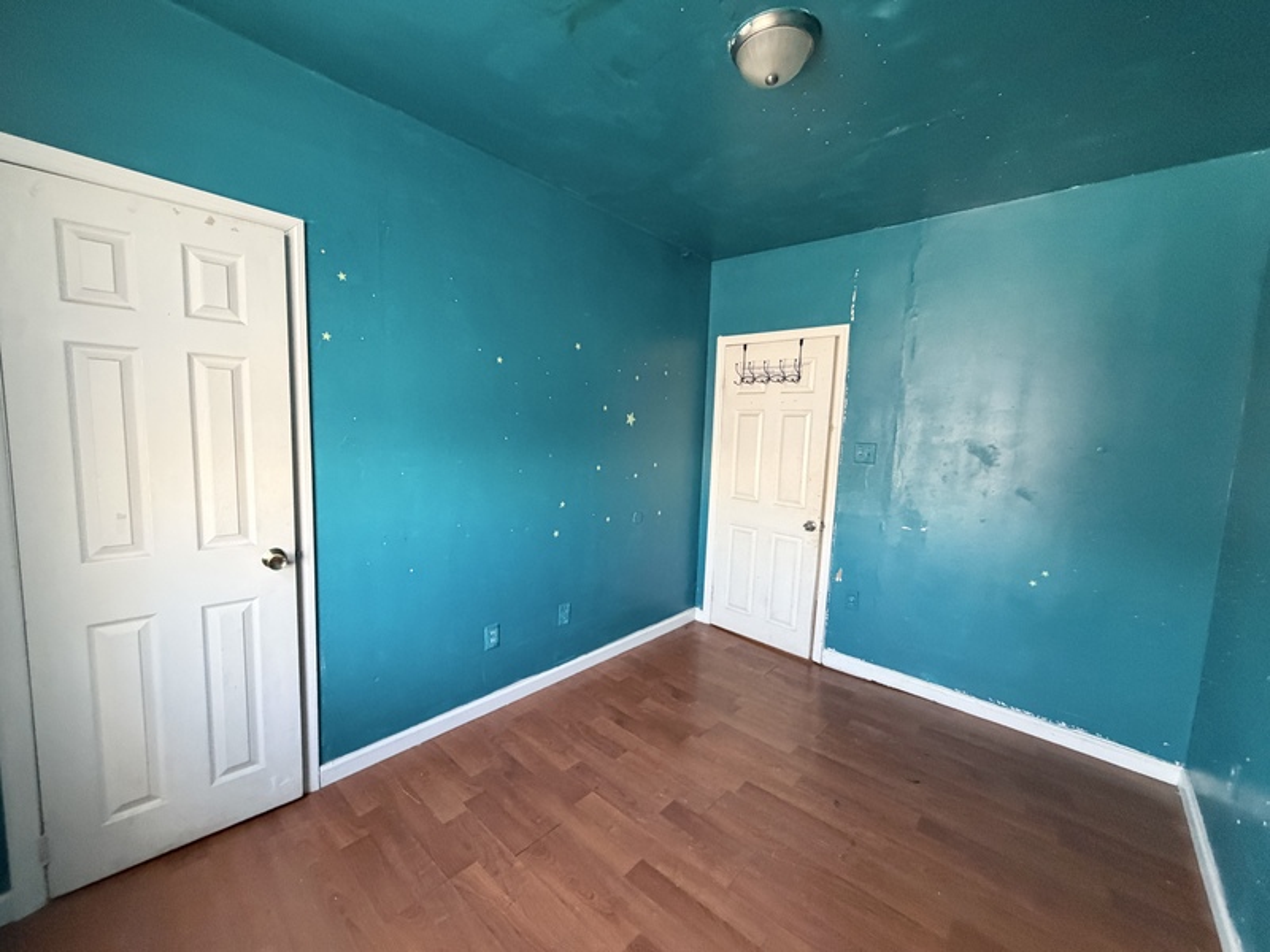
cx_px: 635
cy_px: 476
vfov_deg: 85.7
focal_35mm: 14
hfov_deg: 102.1
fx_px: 514
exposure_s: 1/60
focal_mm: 2.22
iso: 500
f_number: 2.2
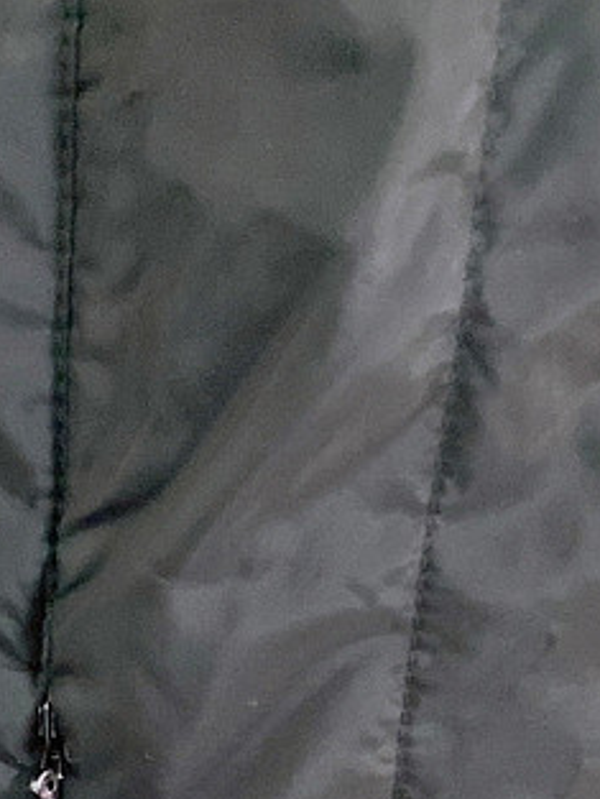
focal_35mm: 83
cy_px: 1089
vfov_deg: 21.0
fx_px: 1917
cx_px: 153
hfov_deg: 17.7
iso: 800
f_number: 1.8
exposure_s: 1/60
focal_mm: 4.25
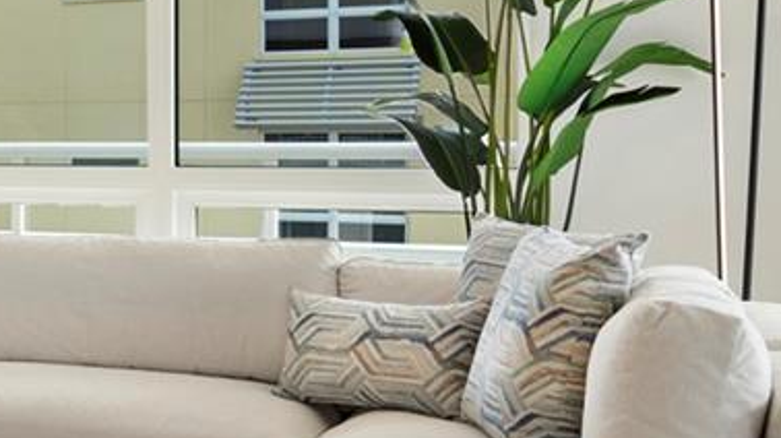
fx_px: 1469
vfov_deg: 16.9
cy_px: 147
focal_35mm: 71
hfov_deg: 24.1
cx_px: -360
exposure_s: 1/60
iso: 320
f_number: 8
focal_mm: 16
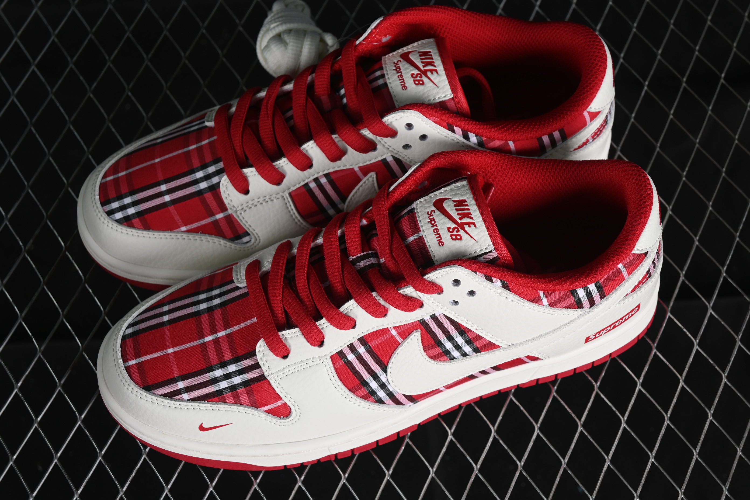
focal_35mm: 75
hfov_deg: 27.0
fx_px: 1562
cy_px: 250
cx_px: 375
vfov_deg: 18.2
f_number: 7.1
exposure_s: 1/80
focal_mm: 50
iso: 160
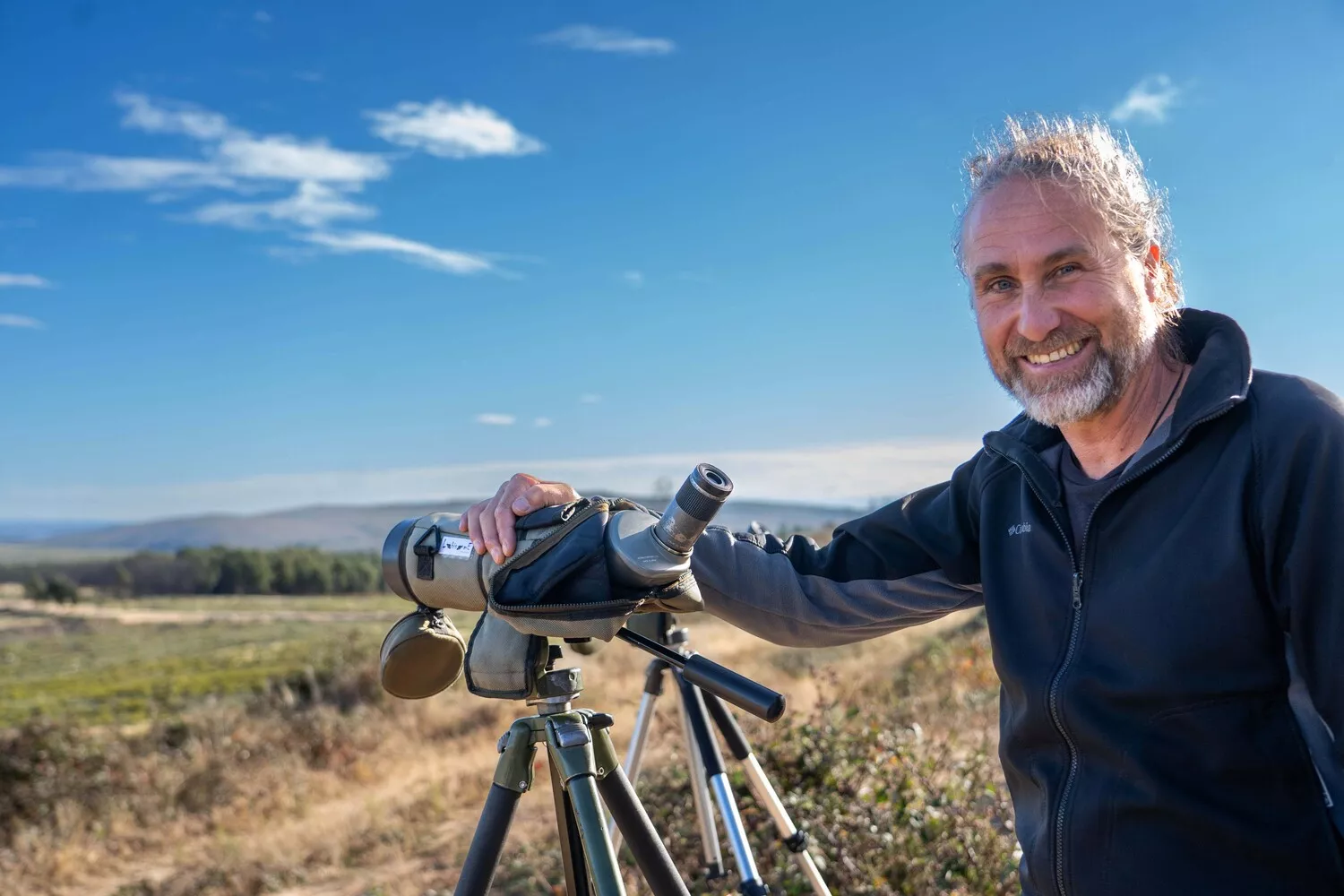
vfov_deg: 36.9
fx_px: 1344
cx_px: 672
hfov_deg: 53.1
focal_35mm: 36
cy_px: 448
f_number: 4
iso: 400
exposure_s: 1/1250
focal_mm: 36
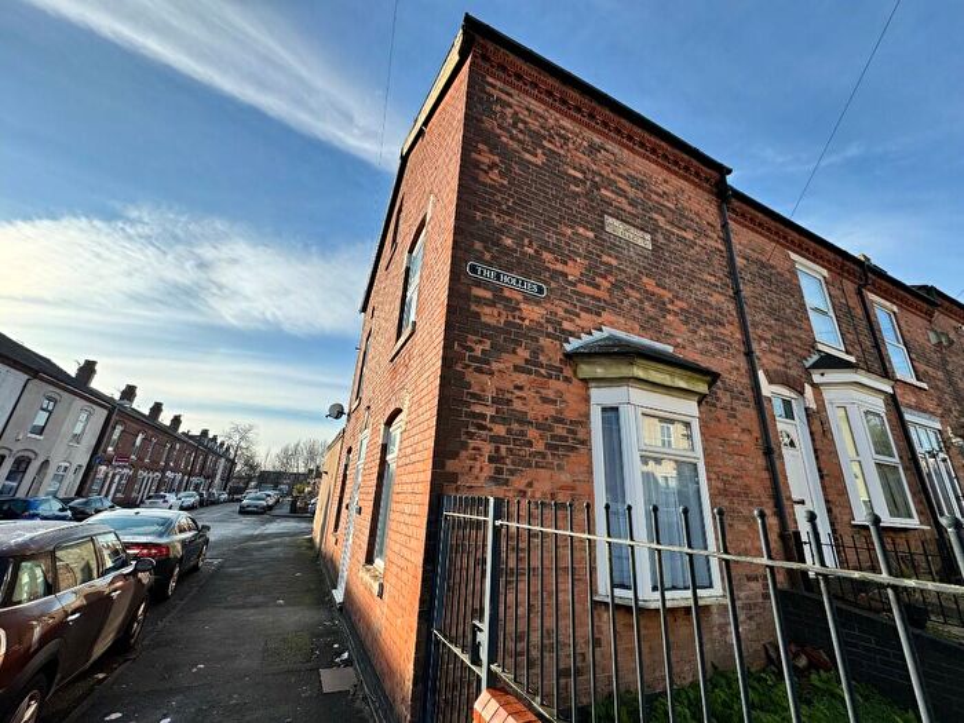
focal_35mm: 14
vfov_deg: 85.7
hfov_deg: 102.1
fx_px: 390
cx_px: 482
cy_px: 362
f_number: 2.2
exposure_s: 1/1370
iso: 50
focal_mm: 2.22
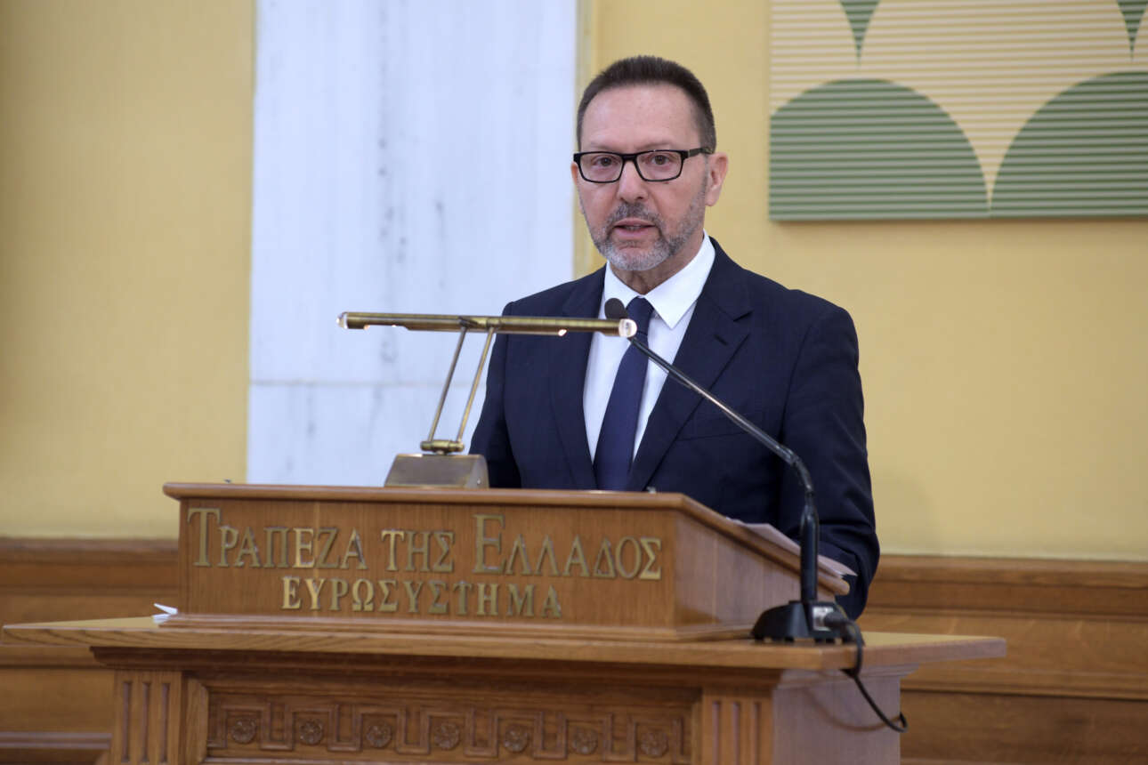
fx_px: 5899
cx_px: 574
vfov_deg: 7.4
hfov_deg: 11.1
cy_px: 382
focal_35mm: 185
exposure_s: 1/200
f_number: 5.6
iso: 1000
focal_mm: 185
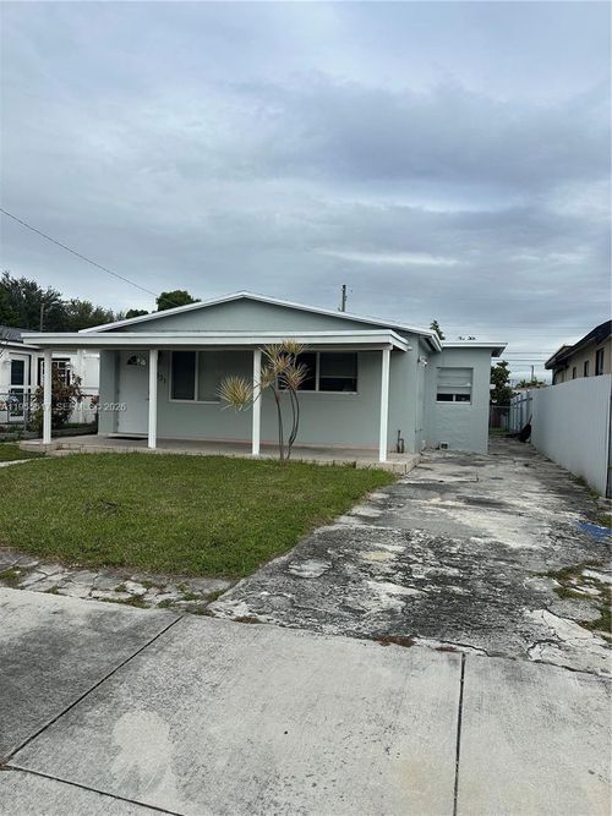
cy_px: 408
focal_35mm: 24
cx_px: 306
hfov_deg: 56.8
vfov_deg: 71.6
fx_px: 566
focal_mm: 6.86
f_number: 1.78
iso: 80
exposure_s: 1/2732
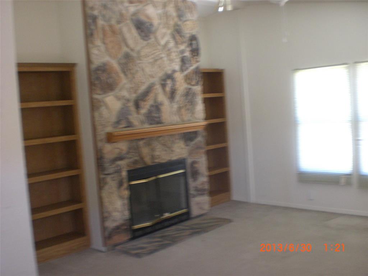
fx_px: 404
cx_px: 184
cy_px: 138
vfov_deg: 37.7
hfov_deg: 49.0
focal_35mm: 38
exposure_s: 1/25
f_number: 3.1
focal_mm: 6.3
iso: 200
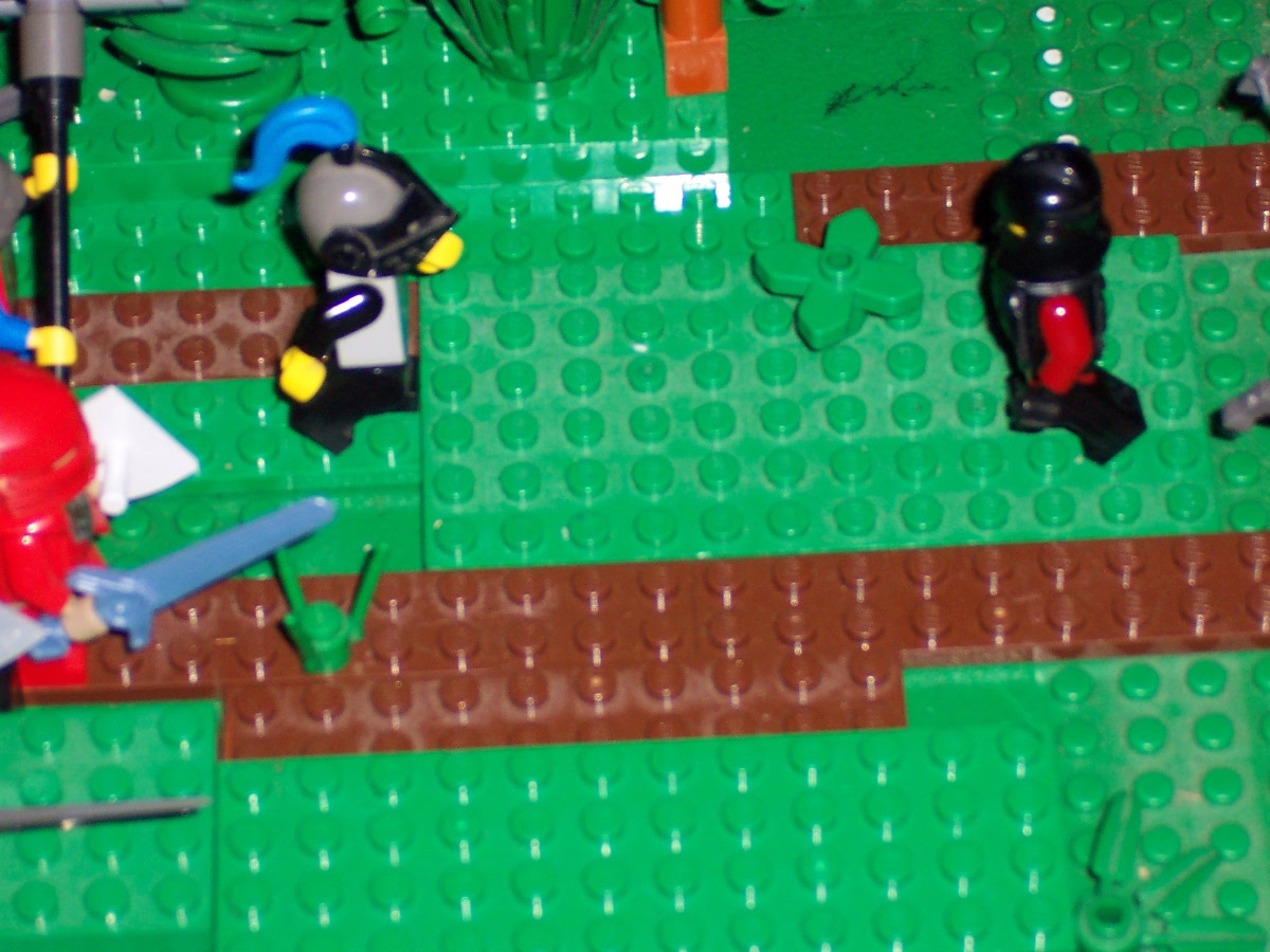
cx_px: 635
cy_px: 476
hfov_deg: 13.7
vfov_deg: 10.3
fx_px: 5283
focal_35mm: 144
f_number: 4.9
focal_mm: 22.4
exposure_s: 1/125
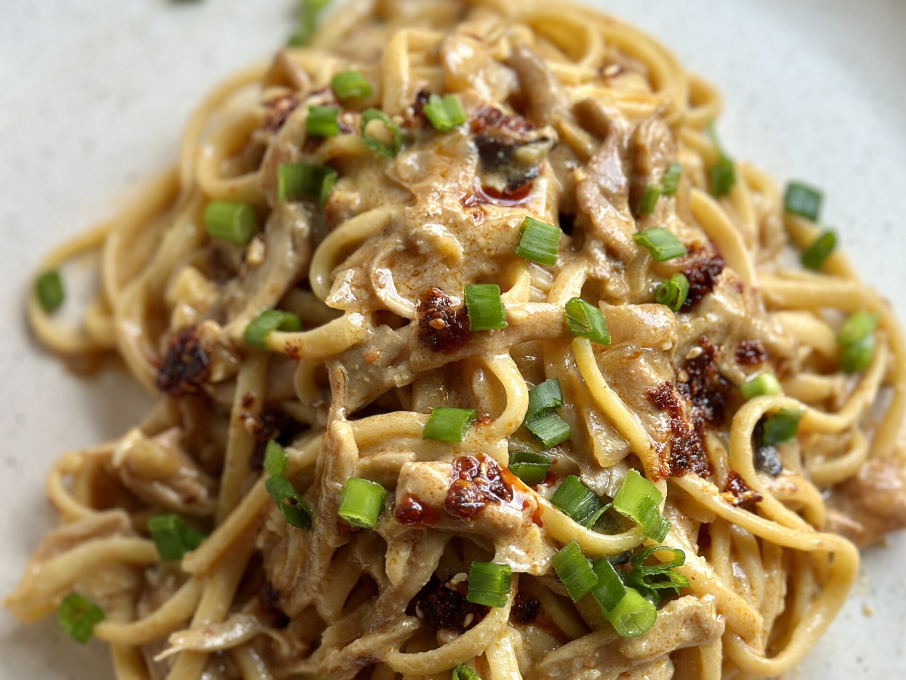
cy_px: 479
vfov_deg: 22.5
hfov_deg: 29.8
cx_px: 457
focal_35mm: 65
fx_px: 1701
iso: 80
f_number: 1.78
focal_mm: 6.86
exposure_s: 1/263
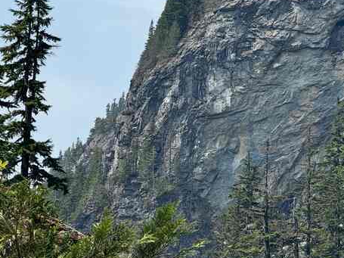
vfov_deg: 7.5
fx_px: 1967
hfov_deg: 10.0
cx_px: 270
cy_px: 57
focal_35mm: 198
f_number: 2.8
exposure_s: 1/1318
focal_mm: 15.66
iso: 50
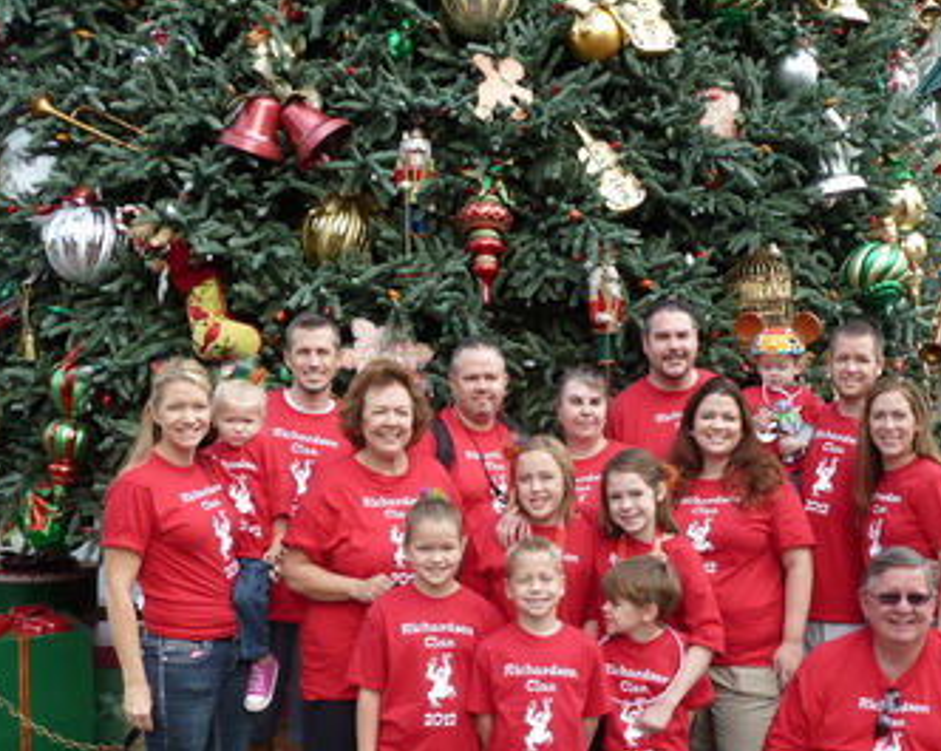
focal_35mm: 53
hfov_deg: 35.2
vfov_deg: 28.5
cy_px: 468
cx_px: 601
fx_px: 1475
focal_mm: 6.5
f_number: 4
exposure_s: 1/100
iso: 80
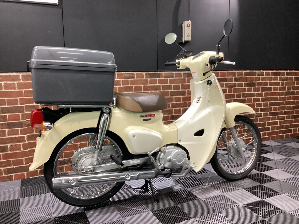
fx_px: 268
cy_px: 112
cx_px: 150
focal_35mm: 31
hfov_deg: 58.4
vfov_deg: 45.4
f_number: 2.4
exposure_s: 1/60
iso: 320
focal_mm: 3.3
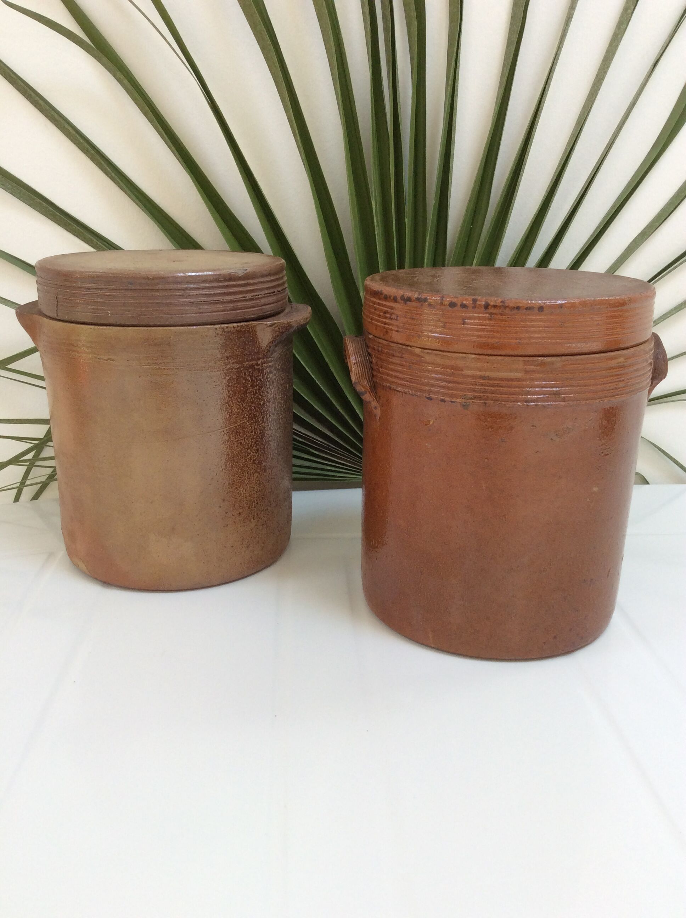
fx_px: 848
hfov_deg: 44.1
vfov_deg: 56.9
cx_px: 343
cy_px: 459
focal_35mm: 32
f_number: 2.4
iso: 64
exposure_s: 1/100
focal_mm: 3.3
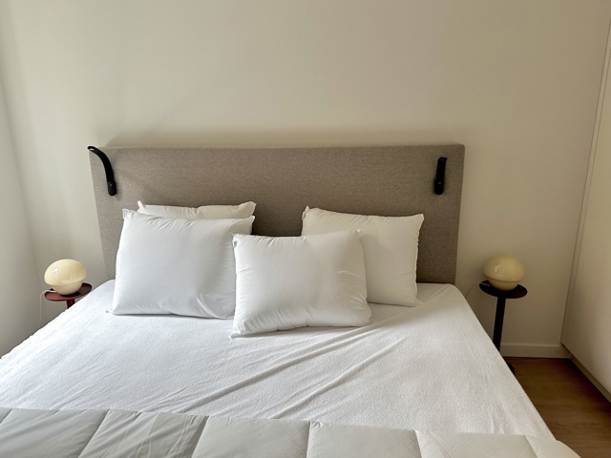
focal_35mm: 24
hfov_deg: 71.6
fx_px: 424
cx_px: 306
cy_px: 229
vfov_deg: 56.8
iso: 160
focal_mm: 6.86
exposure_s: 1/100
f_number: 1.78
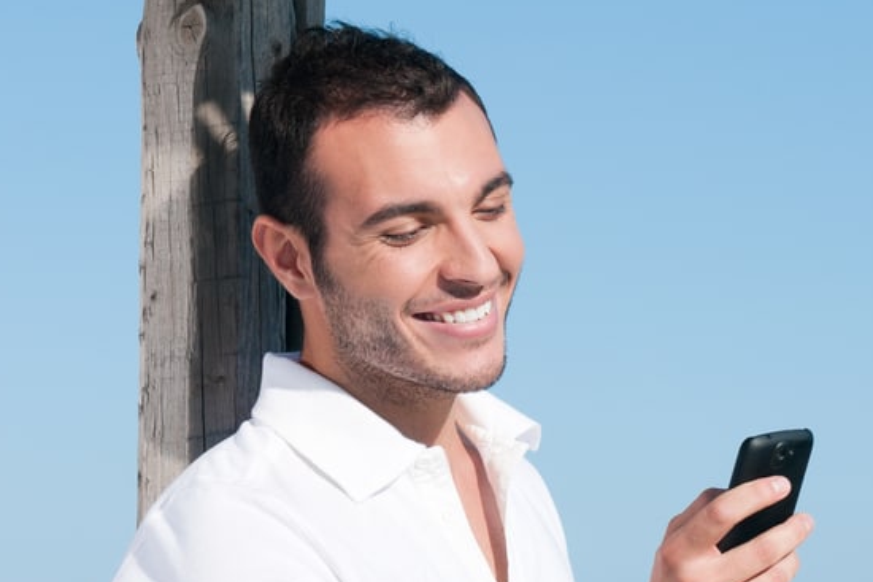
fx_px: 3832
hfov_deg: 12.9
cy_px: 469
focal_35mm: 158
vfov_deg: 8.7
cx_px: 700
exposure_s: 1/250
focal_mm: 58
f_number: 7.1
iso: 200
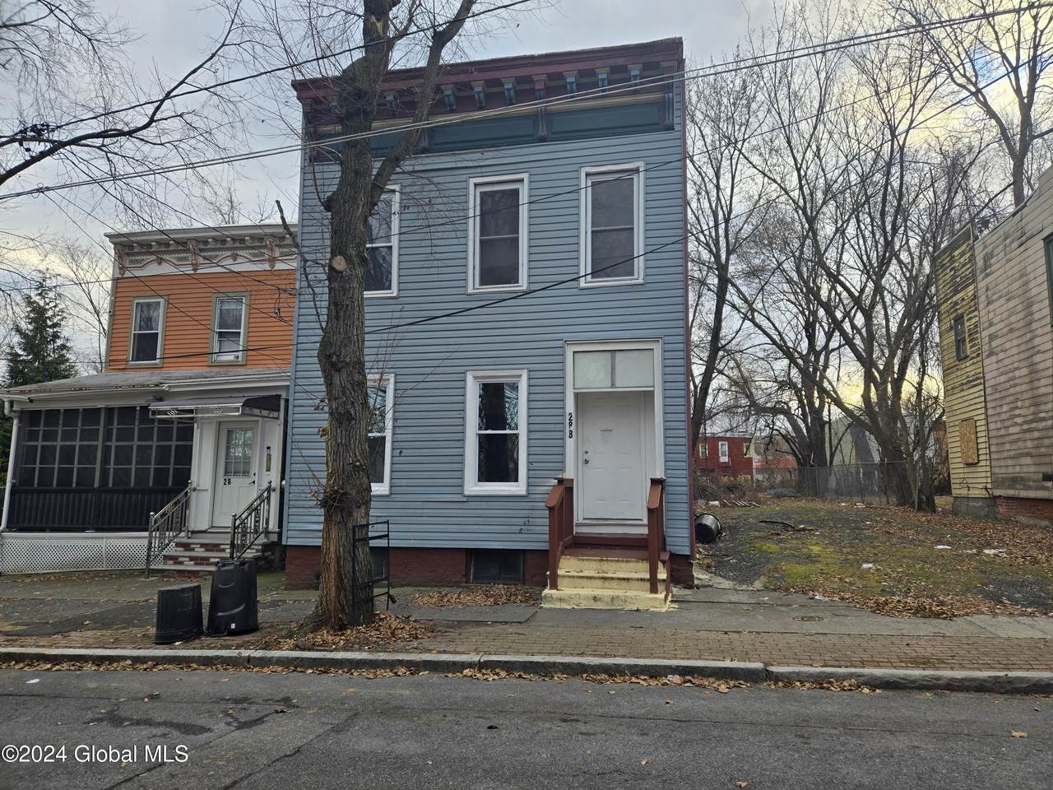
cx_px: 526
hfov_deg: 73.9
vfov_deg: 58.9
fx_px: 700
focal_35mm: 23
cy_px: 395
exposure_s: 1/254
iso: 25
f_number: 1.8
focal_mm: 5.4
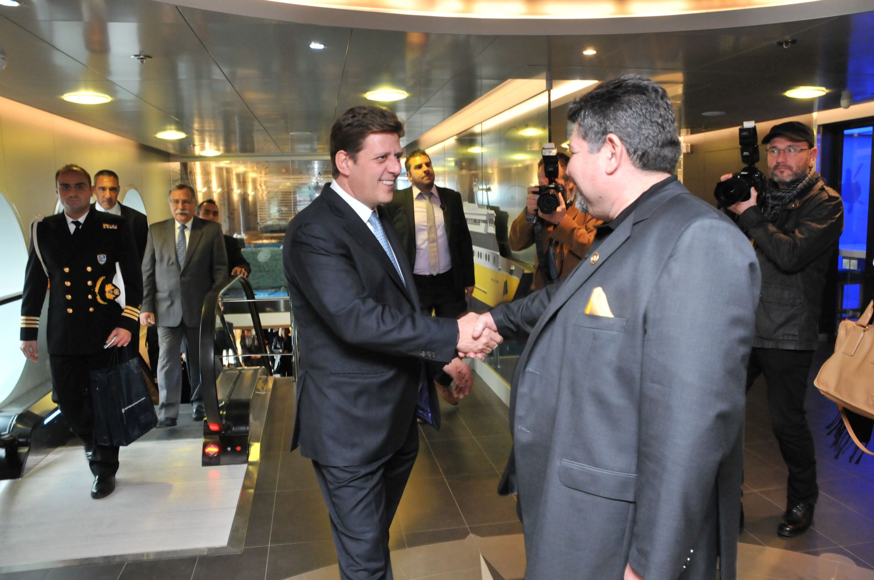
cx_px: 437
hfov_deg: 62.0
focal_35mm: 30
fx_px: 727
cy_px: 290
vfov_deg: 43.5
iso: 1000
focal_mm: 20
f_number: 5
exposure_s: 1/60
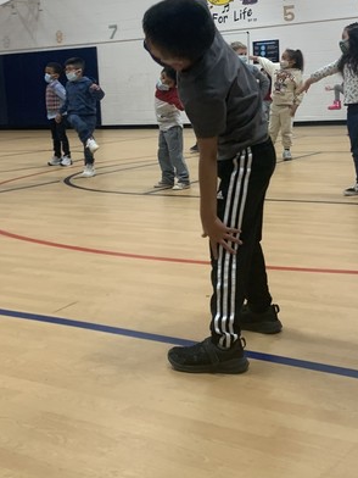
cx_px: 189
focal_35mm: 53
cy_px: 176
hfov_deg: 27.5
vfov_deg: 35.9
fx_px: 731
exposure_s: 1/60
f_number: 1.8
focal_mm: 4.25
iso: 125
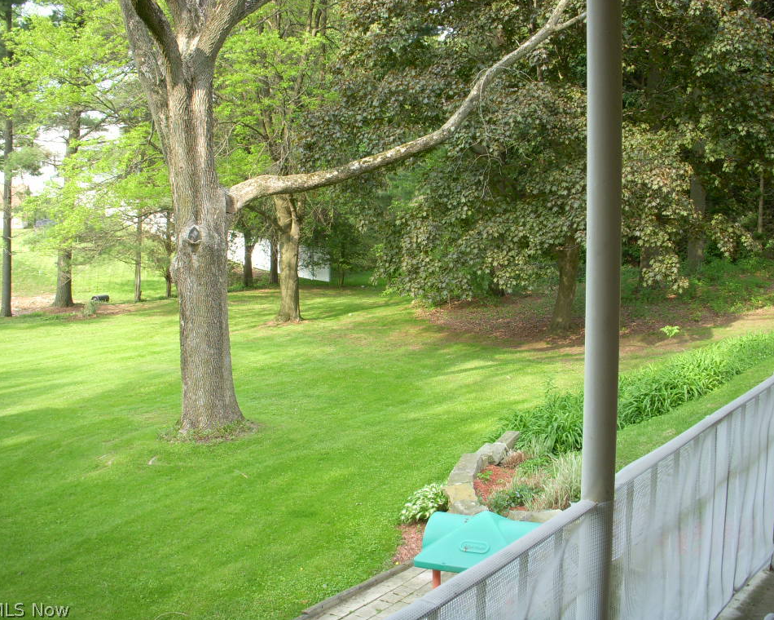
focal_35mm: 40
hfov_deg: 45.8
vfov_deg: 37.3
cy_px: 310
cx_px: 402
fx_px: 916
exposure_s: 1/100
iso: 100
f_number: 3.3
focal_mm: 6.3
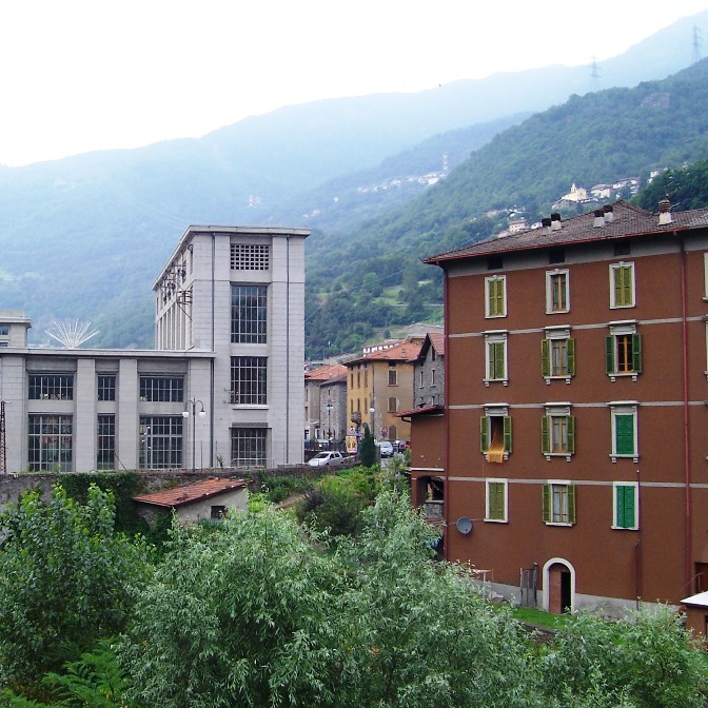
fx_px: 1018
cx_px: 237
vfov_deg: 38.3
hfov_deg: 37.9
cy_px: 350
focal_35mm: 44
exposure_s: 1/125
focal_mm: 5.6
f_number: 5.6
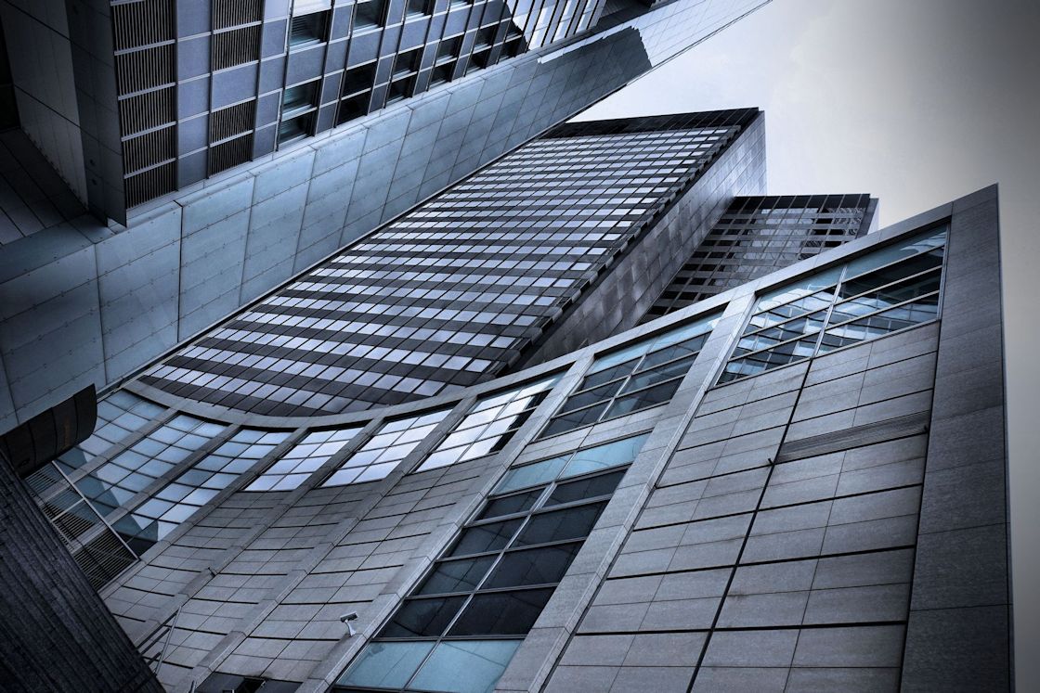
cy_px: 346
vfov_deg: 53.1
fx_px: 693
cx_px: 520
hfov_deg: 73.7
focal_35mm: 24
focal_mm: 16
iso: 320
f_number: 7.1
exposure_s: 1/250
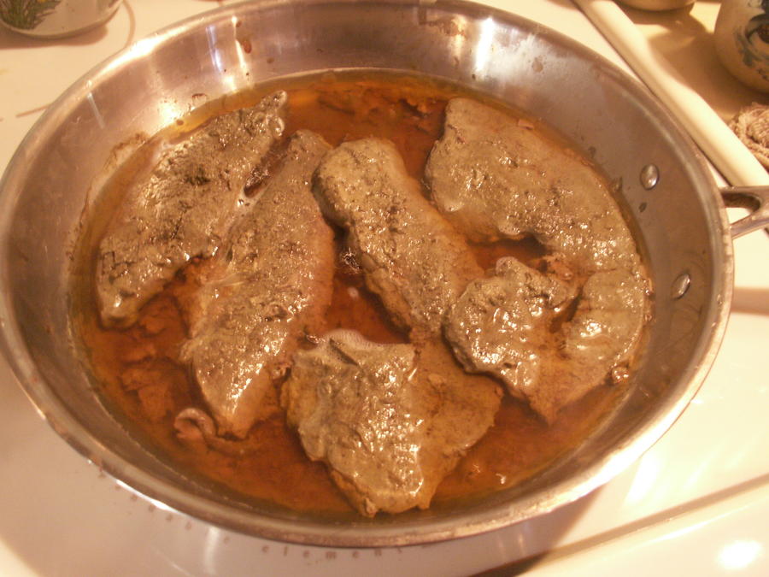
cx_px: 384
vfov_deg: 40.7
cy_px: 288
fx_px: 778
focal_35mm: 35
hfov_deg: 52.6
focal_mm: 5.86
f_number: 2.8
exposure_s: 1/4
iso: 160
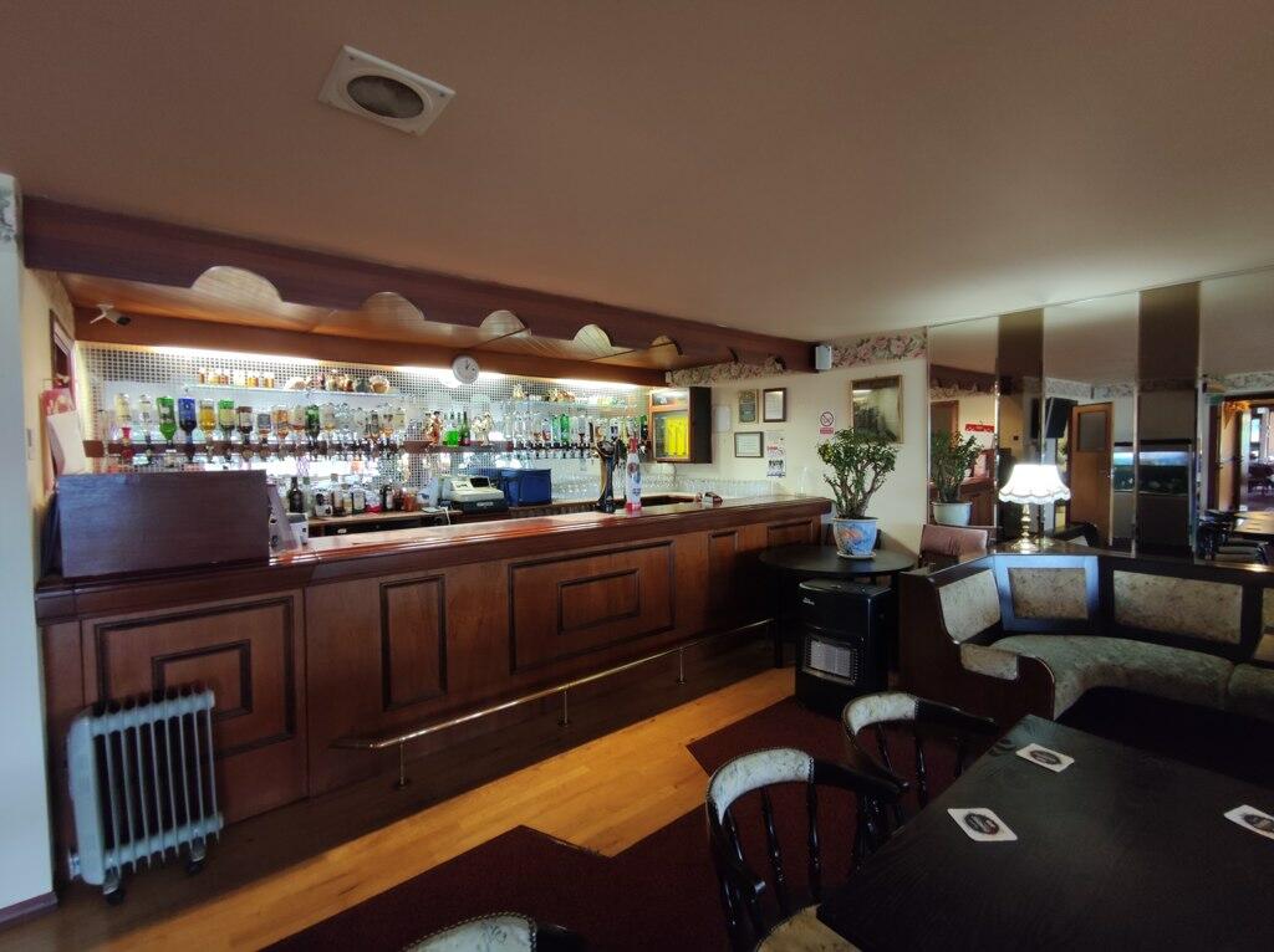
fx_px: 588
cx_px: 637
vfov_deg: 78.0
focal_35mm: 16
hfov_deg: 94.6
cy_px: 476
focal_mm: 2.35
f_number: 2.2
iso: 604
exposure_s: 1/25
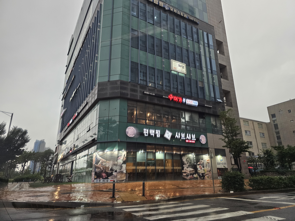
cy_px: 110
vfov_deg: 58.9
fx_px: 196
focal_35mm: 23
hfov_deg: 73.9
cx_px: 148
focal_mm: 6.3
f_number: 1.7
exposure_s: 1/120
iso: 400
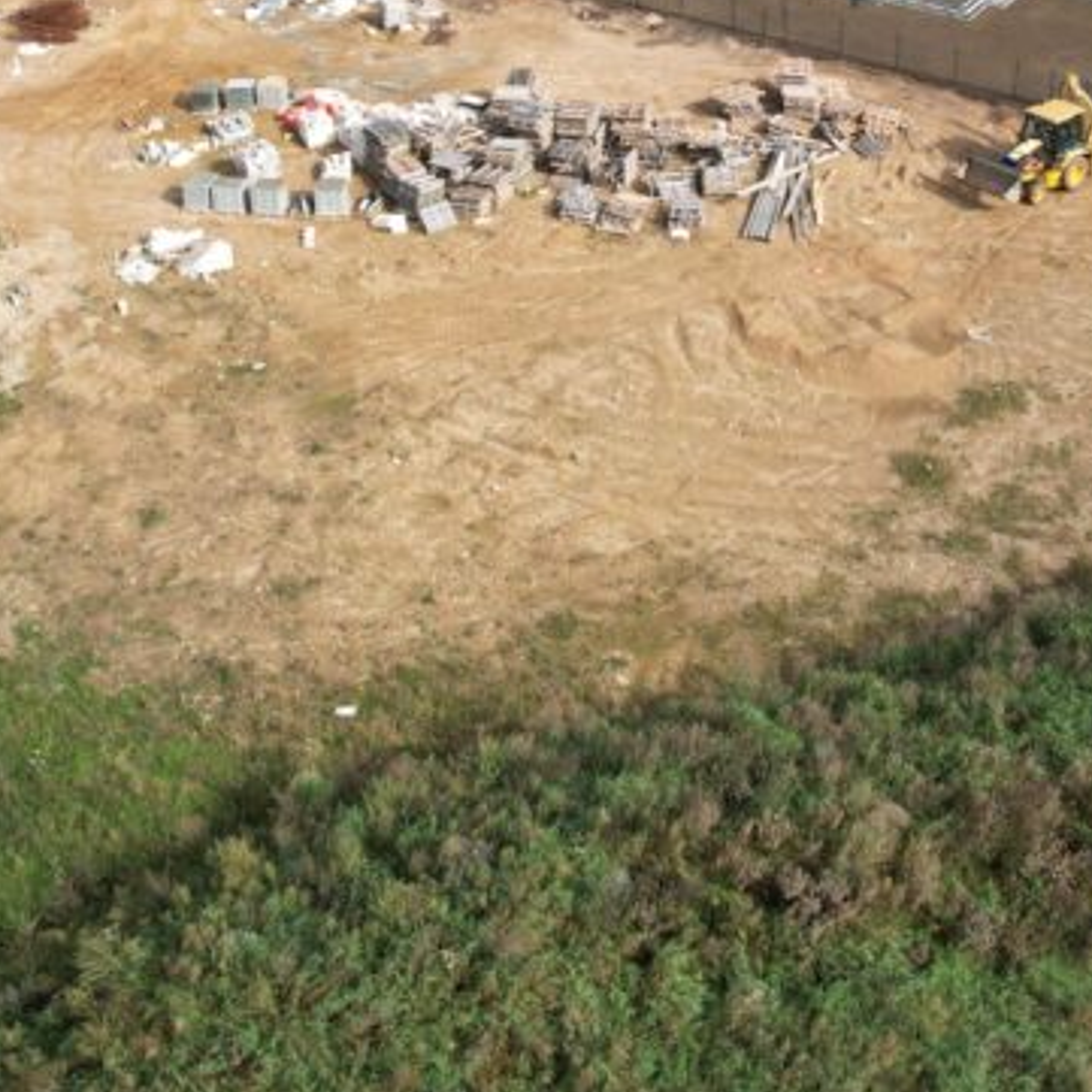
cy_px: 71
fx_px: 1892
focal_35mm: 53
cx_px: 750
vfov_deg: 30.5
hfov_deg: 31.9
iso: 100
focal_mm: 8.38
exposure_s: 1/1250
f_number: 2.8
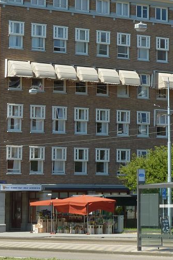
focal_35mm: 152
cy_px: 70
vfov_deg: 13.5
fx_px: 1096
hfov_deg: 9.0
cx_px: 186
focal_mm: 11.9
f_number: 4.1
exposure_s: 1/250
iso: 80
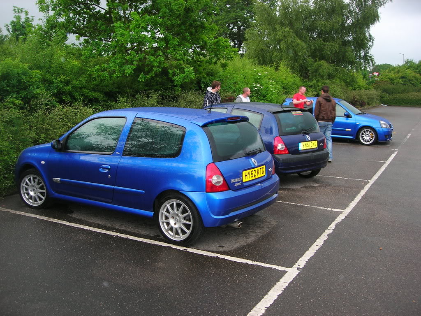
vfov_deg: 37.7
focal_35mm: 38
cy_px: 158
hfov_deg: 49.0
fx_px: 462
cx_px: 210
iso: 64
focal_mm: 7.8
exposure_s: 1/30
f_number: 2.8
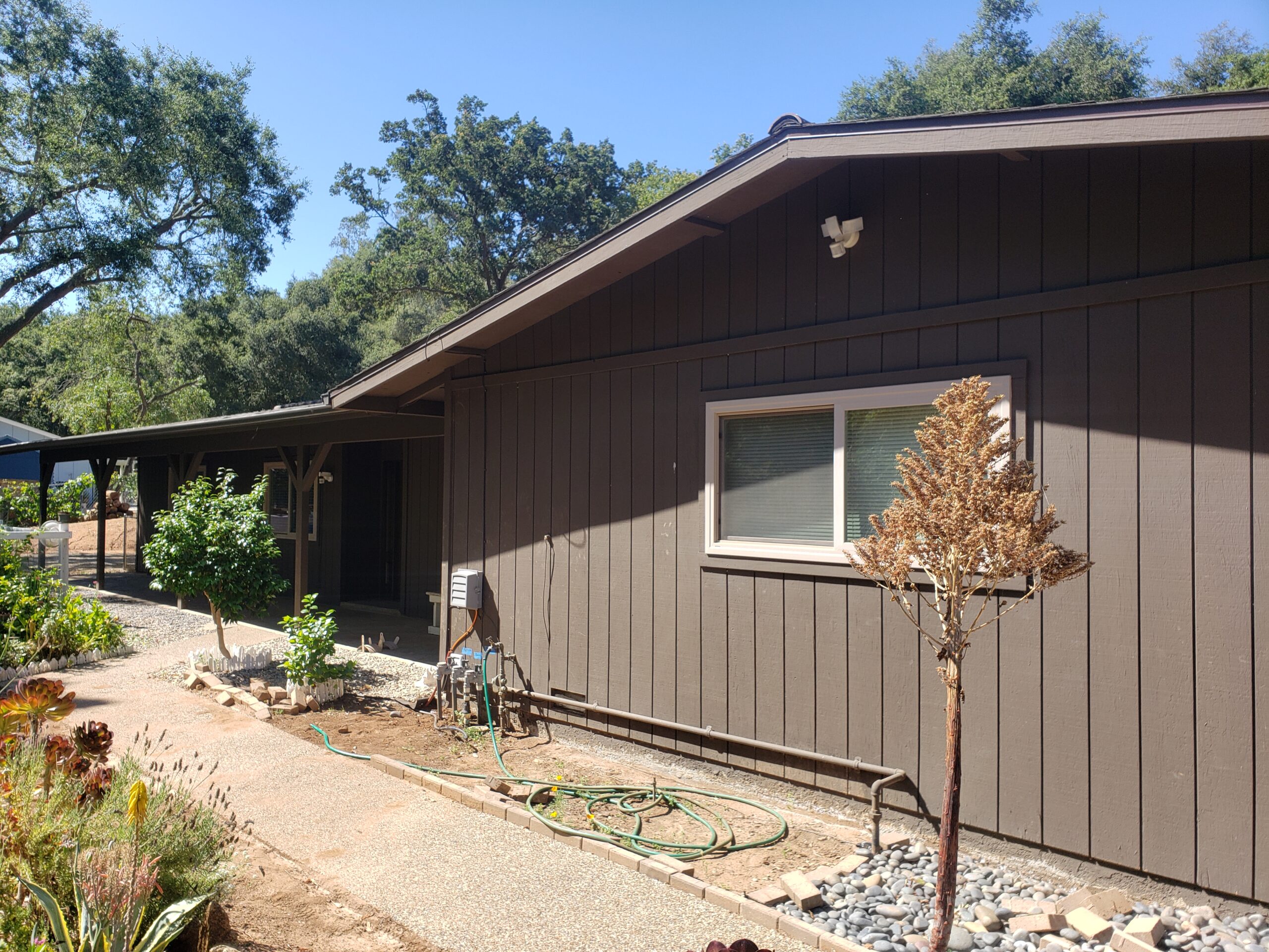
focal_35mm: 26
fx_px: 953
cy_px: 476
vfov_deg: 53.1
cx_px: 634
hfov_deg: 67.3
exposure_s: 1/642
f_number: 2.4
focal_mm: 4.3
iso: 50
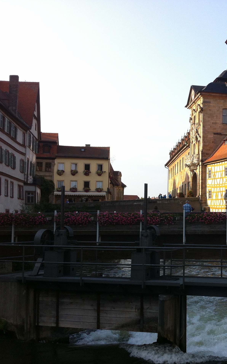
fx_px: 653
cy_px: 183
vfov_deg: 31.1
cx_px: 228
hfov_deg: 19.1
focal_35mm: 66
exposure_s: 1/520
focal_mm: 3.85
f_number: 2.8
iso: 80
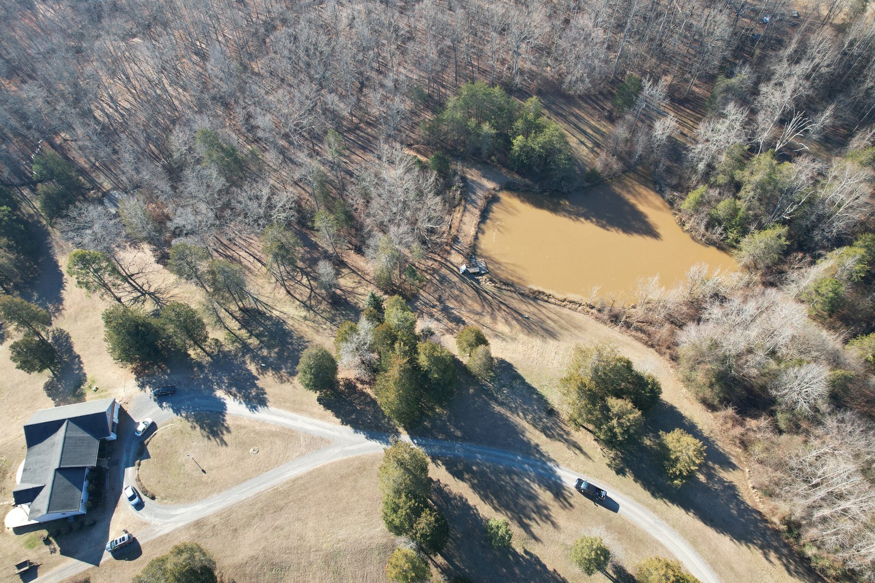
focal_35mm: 22
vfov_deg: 57.2
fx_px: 535
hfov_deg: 78.6
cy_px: 292
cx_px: 438
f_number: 2.8
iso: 120
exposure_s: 1/400
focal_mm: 8.38
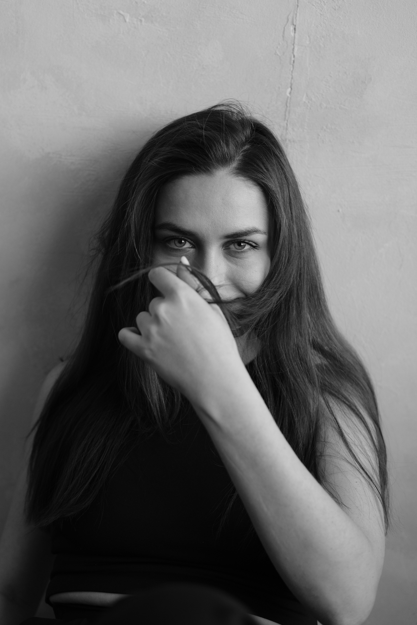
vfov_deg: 43.6
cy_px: 312
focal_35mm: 45
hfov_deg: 29.9
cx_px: 208
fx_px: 782
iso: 400
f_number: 2
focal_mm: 30
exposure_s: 1/250
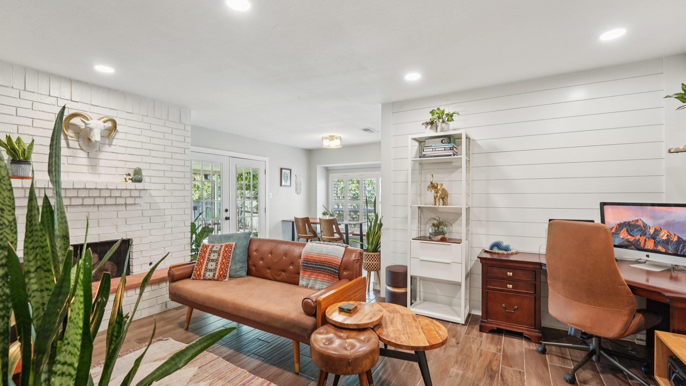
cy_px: 199
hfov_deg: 103.0
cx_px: 341
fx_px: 273
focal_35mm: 15
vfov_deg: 70.5
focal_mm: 14
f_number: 8
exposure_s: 1/15
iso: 400
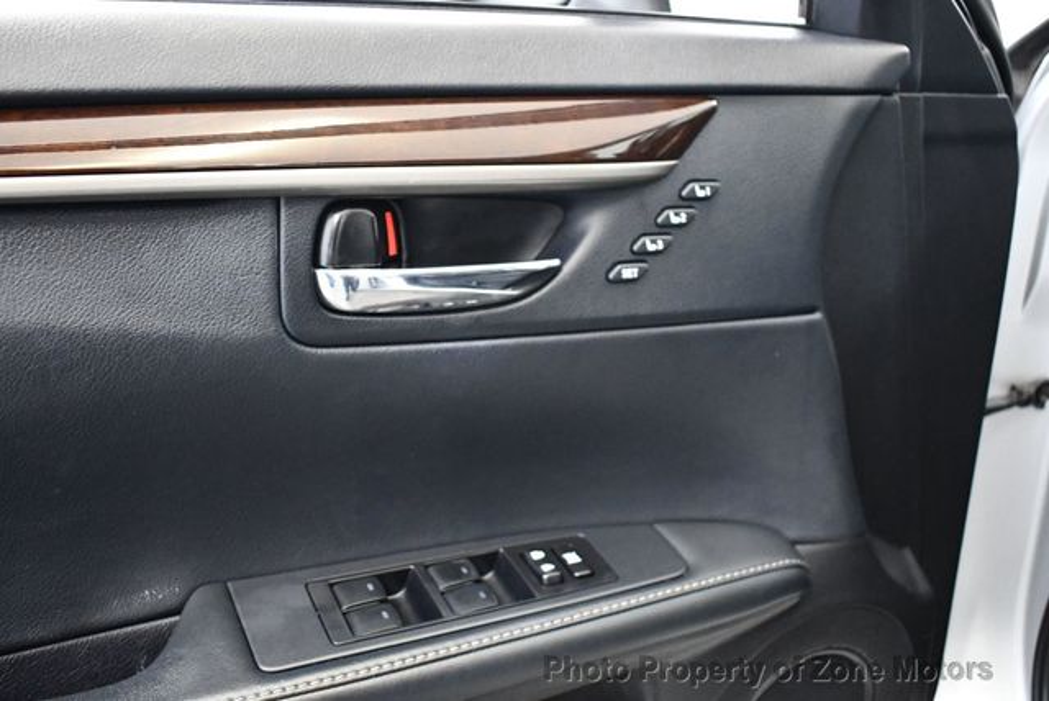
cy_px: 350
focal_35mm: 36
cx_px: 524
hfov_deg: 53.1
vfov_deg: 36.9
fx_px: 1050
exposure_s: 1/60
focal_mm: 18
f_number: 3.5
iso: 4000
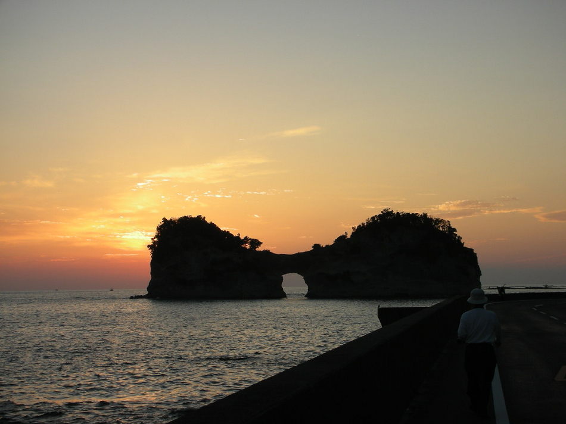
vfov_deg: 20.2
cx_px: 283
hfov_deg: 26.7
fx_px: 1193
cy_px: 212
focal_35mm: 73
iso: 50
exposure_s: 1/144
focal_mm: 12.2
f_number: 4.4
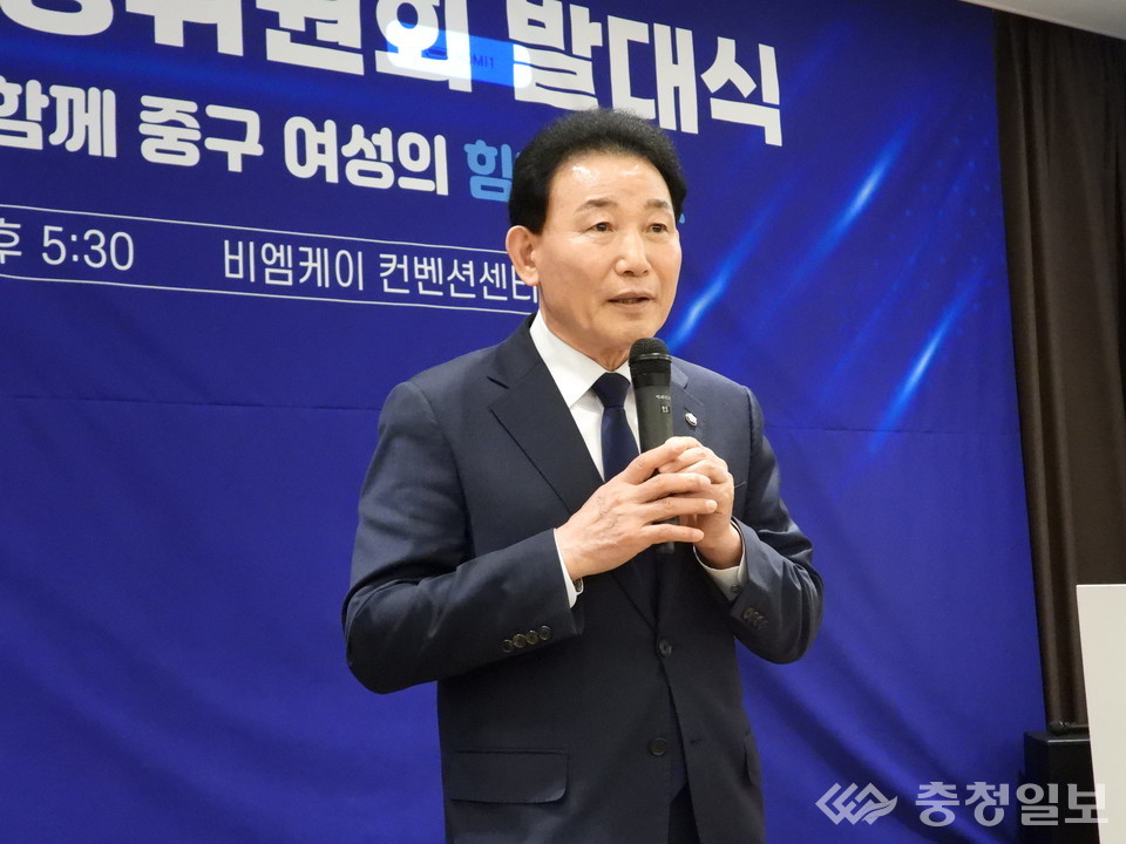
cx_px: 563
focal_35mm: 60
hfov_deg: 32.2
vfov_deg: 24.4
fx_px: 1952
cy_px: 422
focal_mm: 10.7
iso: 1600
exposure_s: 1/30
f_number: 3.5
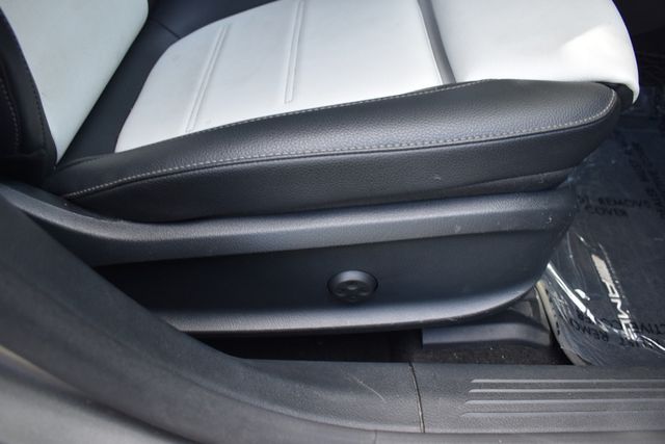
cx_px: 332
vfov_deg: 48.0
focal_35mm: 27
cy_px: 222
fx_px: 499
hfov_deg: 67.4
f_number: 3.5
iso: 640
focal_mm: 18
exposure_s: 1/250
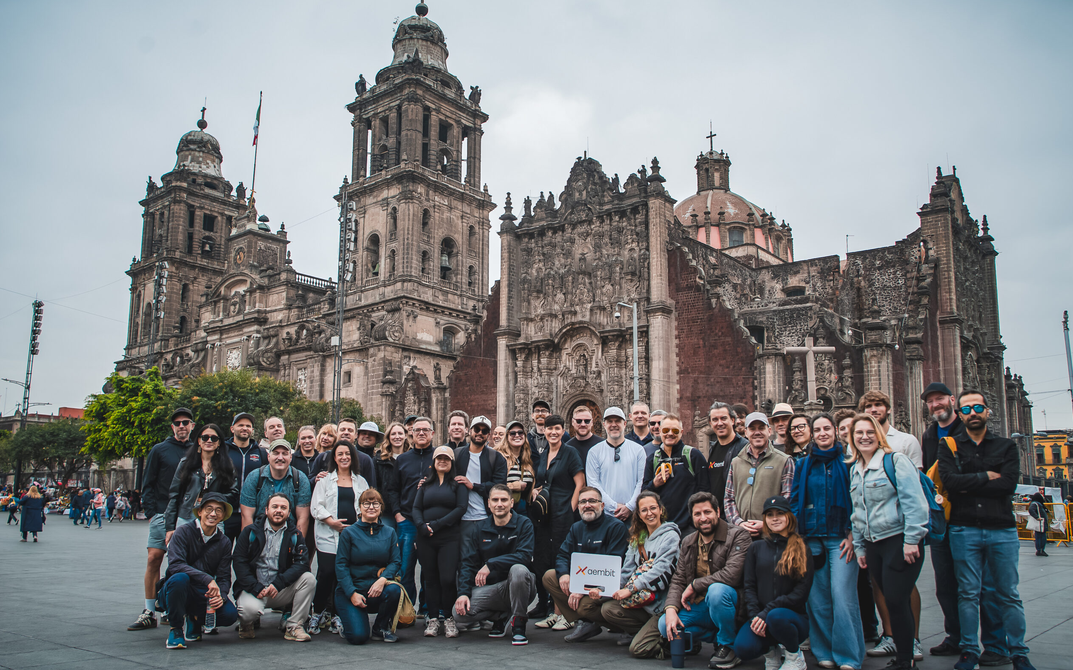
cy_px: 345
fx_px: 848
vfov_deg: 43.1
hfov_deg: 64.6
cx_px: 538
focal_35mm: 29
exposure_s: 1/640
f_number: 5
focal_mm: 28
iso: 250
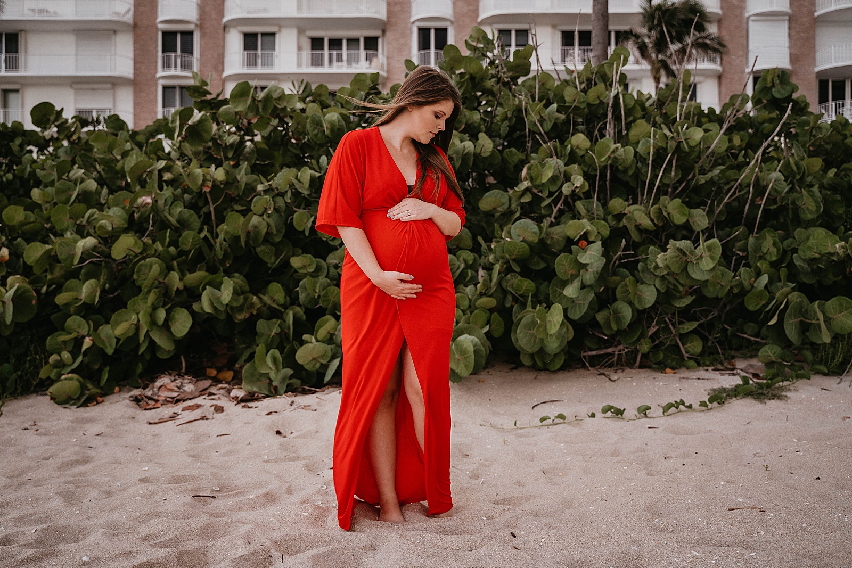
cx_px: 426
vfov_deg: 35.1
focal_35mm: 38
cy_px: 284
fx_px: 899
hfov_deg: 50.7
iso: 640
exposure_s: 1/200
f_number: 2.8
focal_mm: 38
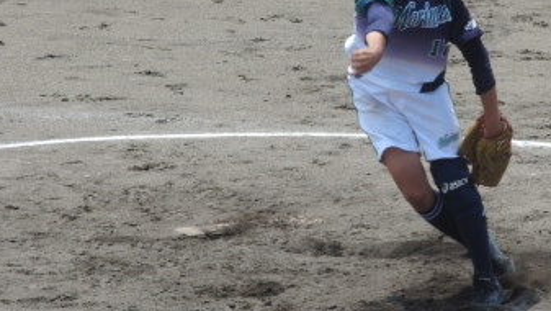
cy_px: 129
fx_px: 5102
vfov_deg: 3.5
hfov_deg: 6.2
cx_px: 479
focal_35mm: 349
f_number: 5.3
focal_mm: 32.2
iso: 100
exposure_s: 1/400
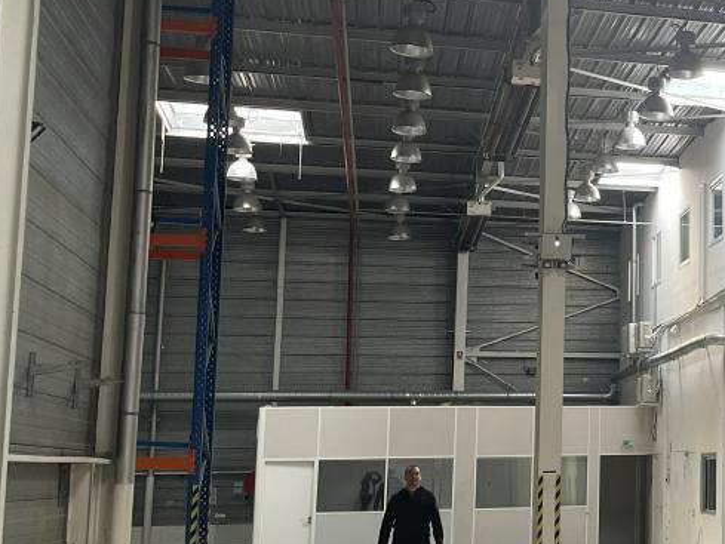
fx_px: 1425
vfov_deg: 21.6
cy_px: 289
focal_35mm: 68
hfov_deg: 25.6
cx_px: 872
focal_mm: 4.2
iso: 80
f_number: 1.6
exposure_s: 1/121
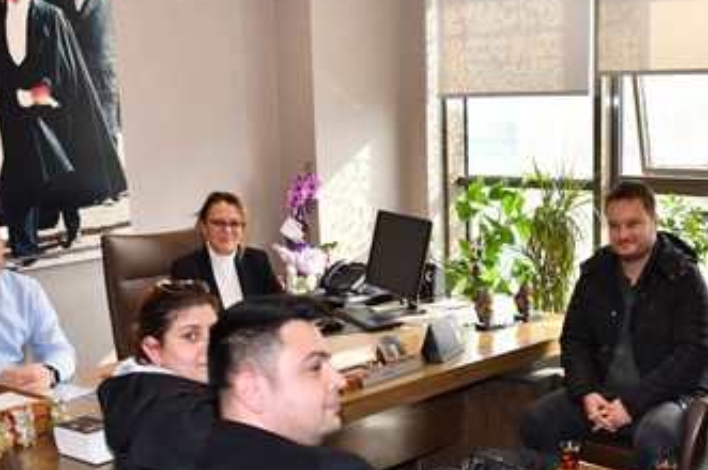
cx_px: 563
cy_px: 327
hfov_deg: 38.9
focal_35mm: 49
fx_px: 963
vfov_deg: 27.2
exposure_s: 1/160
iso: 500
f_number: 4.5
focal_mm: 18
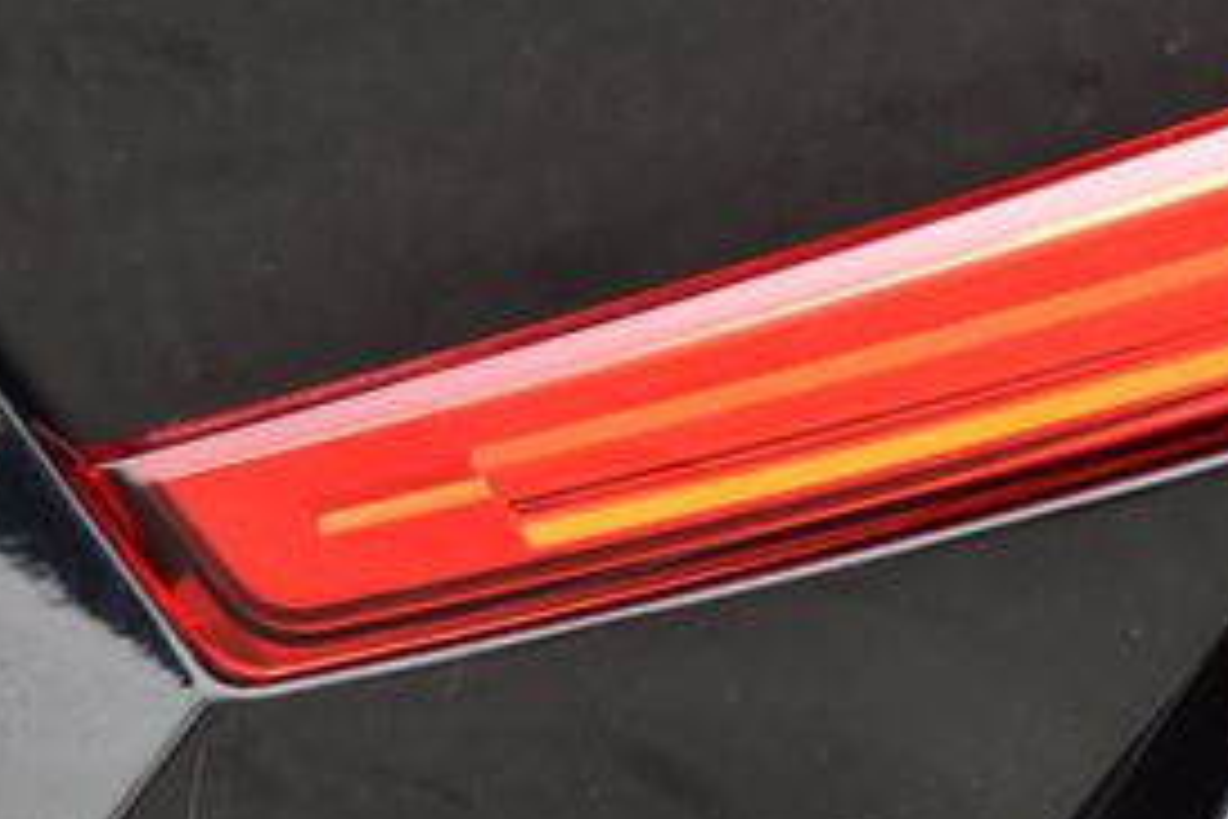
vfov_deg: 7.1
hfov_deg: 10.6
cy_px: 868
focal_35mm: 193
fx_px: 6589
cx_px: 792
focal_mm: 55
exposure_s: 1/25
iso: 400
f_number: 7.1
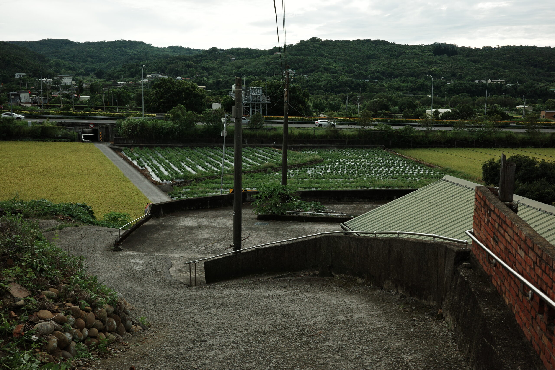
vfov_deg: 33.4
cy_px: 185
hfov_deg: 48.5
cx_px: 278
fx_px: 617
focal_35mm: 40
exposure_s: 1/400
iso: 200
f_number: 5.6
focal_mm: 26
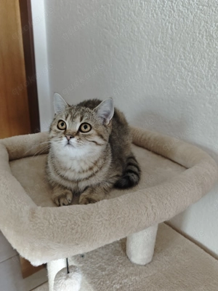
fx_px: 193
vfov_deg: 73.9
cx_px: 109
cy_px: 146
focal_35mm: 23
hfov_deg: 58.9
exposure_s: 1/25.3
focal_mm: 6.55
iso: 1600
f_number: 1.62
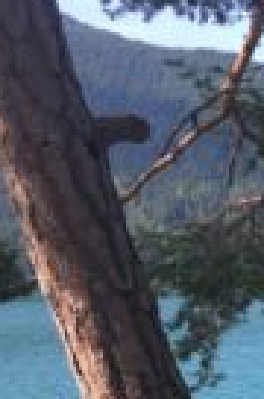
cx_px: 478
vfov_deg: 21.9
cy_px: 422
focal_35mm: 89
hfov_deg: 13.6
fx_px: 984
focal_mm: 4.15
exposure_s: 1/400
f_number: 2.2
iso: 25
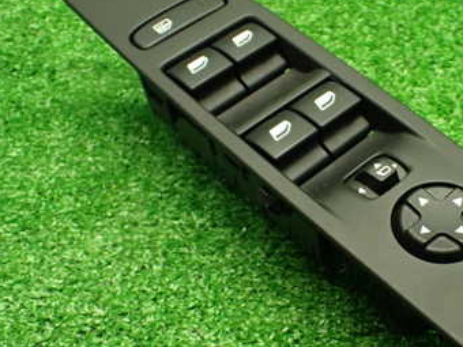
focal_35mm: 53
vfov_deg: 27.5
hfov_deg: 35.0
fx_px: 709
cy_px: 200
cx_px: 373
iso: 800
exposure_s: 1/125
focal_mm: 5.4
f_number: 2.3
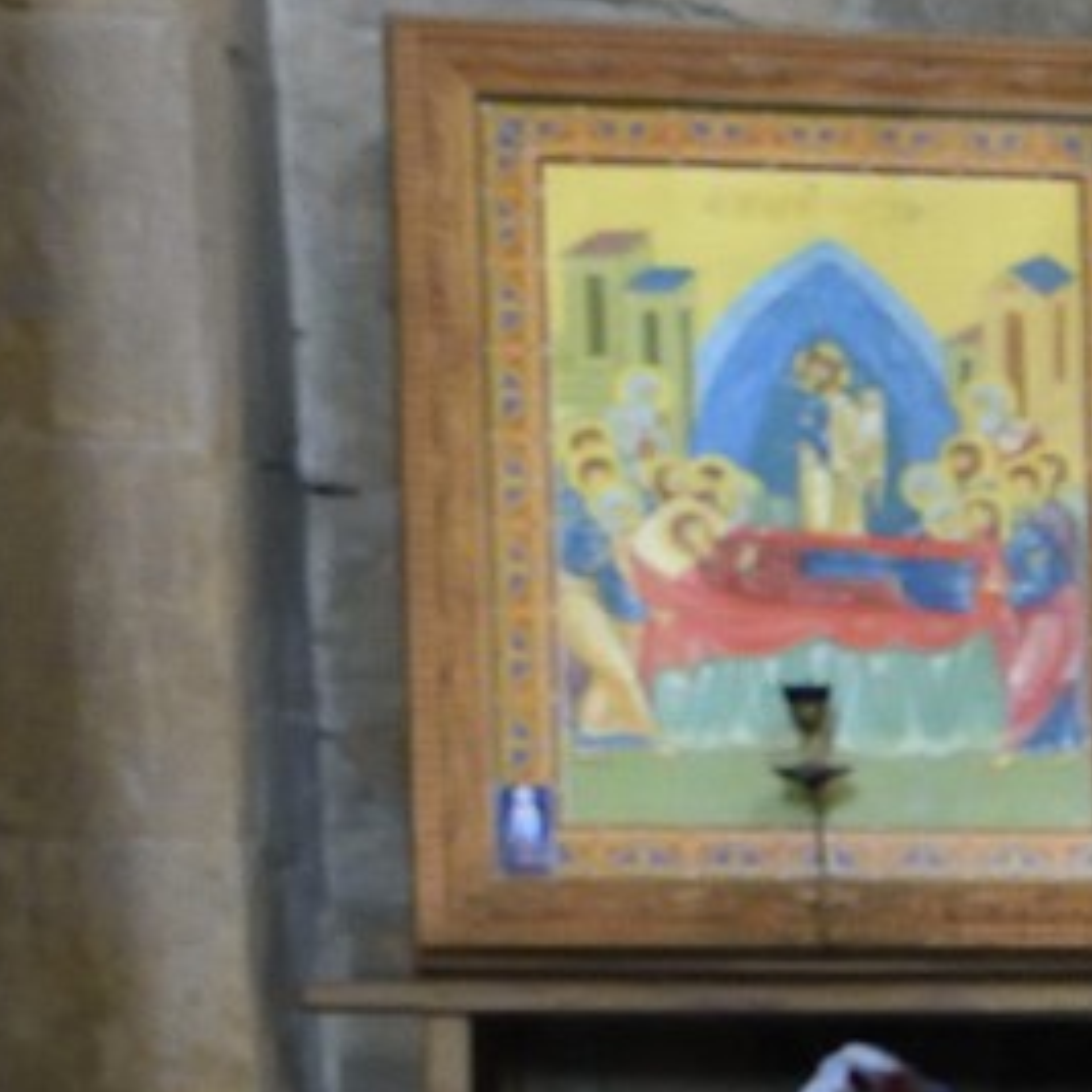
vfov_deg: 9.4
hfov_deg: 8.5
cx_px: 3018
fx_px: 6353
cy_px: 1840
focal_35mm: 178
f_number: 7.1
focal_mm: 35
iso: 4500
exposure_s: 1/40
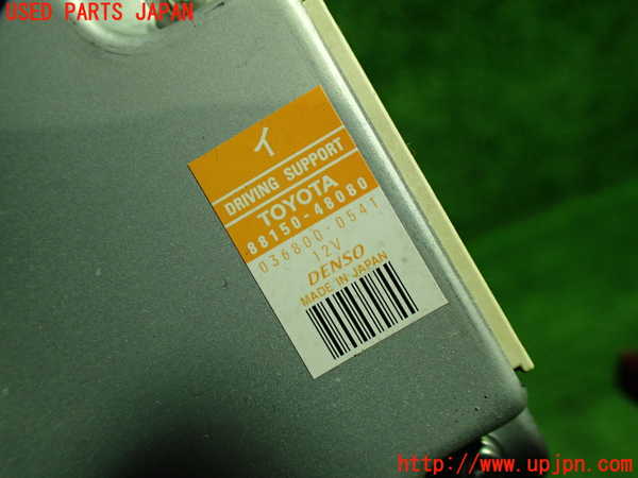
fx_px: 553
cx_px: 319
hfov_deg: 60.0
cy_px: 239
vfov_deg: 46.8
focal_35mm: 30
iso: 400
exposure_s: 1/125
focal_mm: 5.4
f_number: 2.3
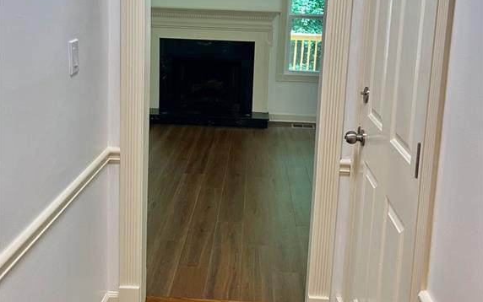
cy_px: 60
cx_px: 242
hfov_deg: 52.7
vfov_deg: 33.5
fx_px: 487
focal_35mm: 37
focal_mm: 5.7
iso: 160
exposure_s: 1/60
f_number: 1.5
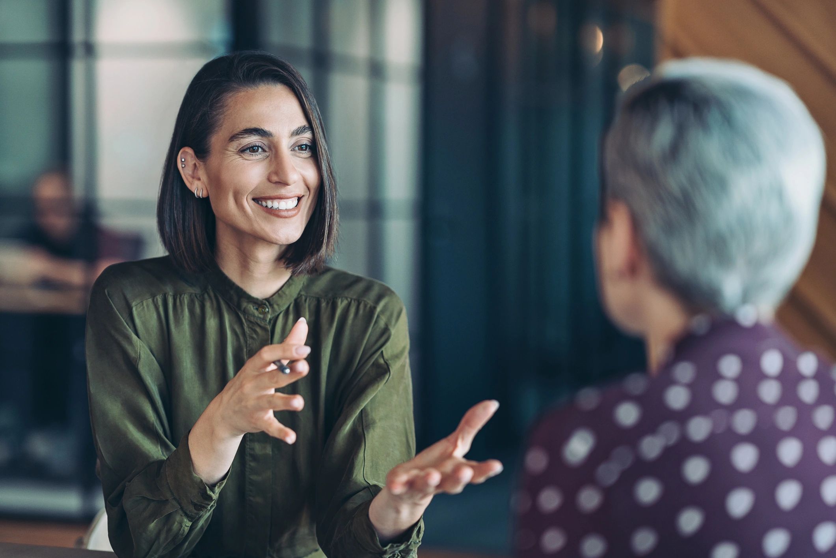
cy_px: 279
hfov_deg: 23.9
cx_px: 418
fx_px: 1974
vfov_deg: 16.1
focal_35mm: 85
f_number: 1.8
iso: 400
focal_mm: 85
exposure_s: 1/200
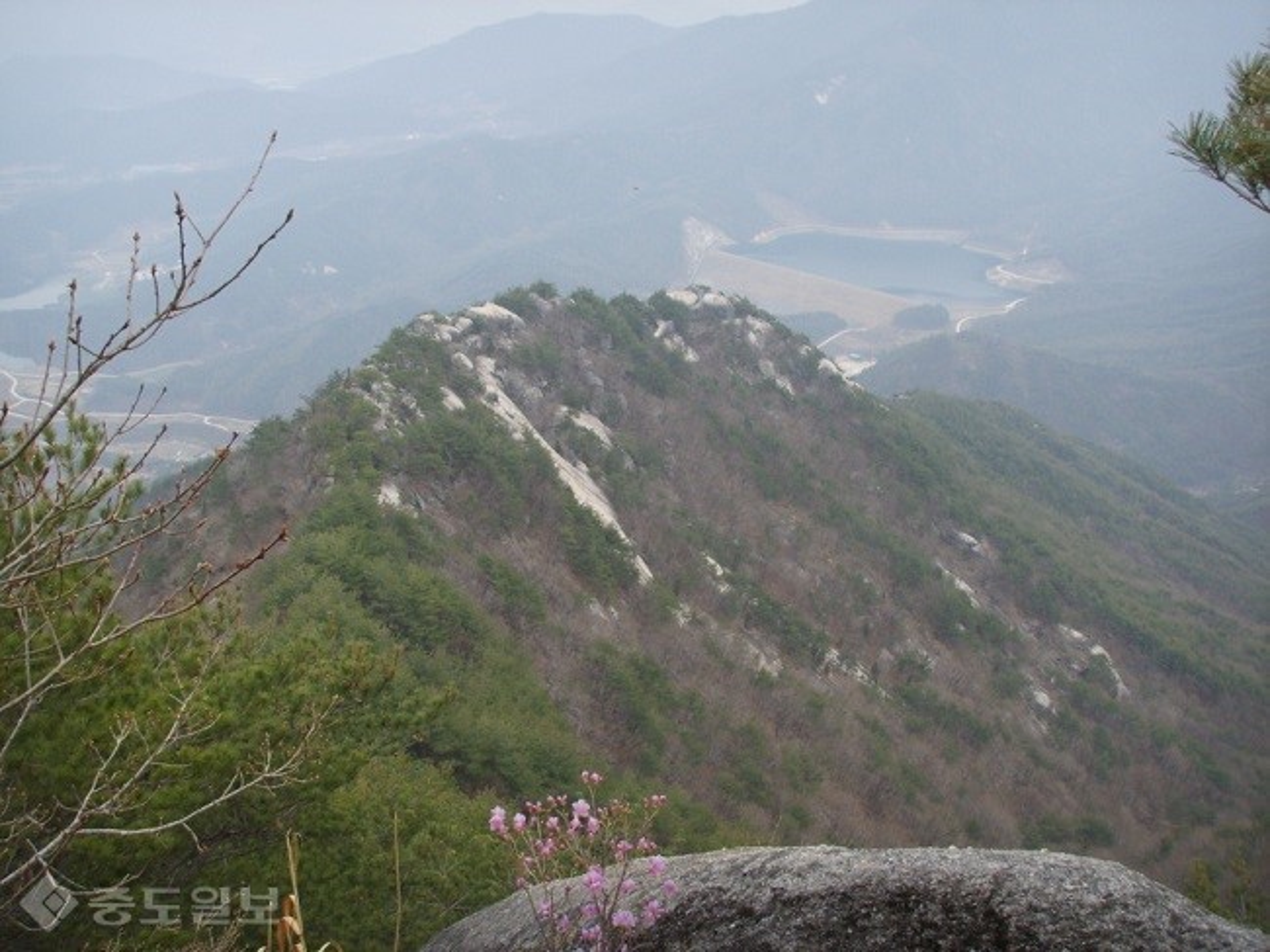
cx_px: 635
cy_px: 476
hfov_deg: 47.9
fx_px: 1430
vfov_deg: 36.8
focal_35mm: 39
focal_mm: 6.6
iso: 50
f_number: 3.5
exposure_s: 1/350
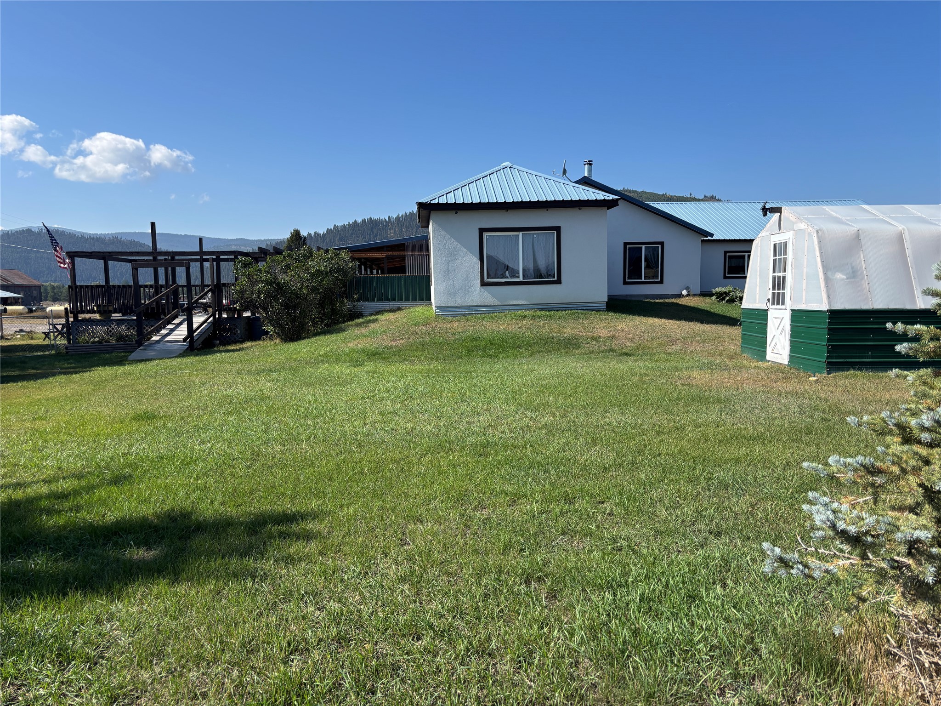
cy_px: 353
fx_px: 707
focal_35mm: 26
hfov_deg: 67.3
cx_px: 470
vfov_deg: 53.1
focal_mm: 5.96
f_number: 1.6
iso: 50
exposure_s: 1/2778
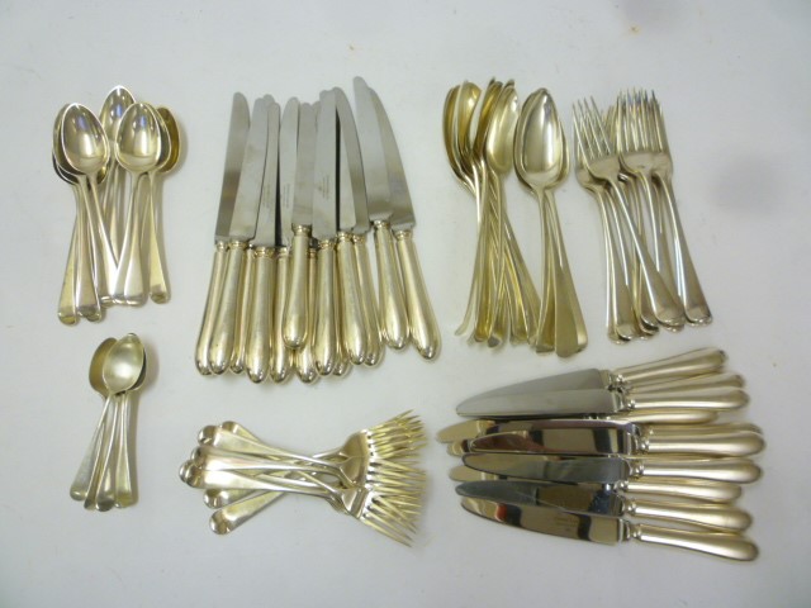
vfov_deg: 48.2
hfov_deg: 61.7
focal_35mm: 29
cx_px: 406
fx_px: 679
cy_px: 304
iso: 200
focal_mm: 5.2
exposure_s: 1/30
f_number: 3.3
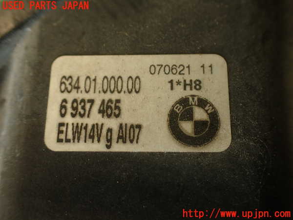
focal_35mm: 32
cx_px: 146
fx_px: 271
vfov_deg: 44.2
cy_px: 110
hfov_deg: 56.8
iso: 160
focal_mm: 5.79
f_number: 2.4
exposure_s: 1/60
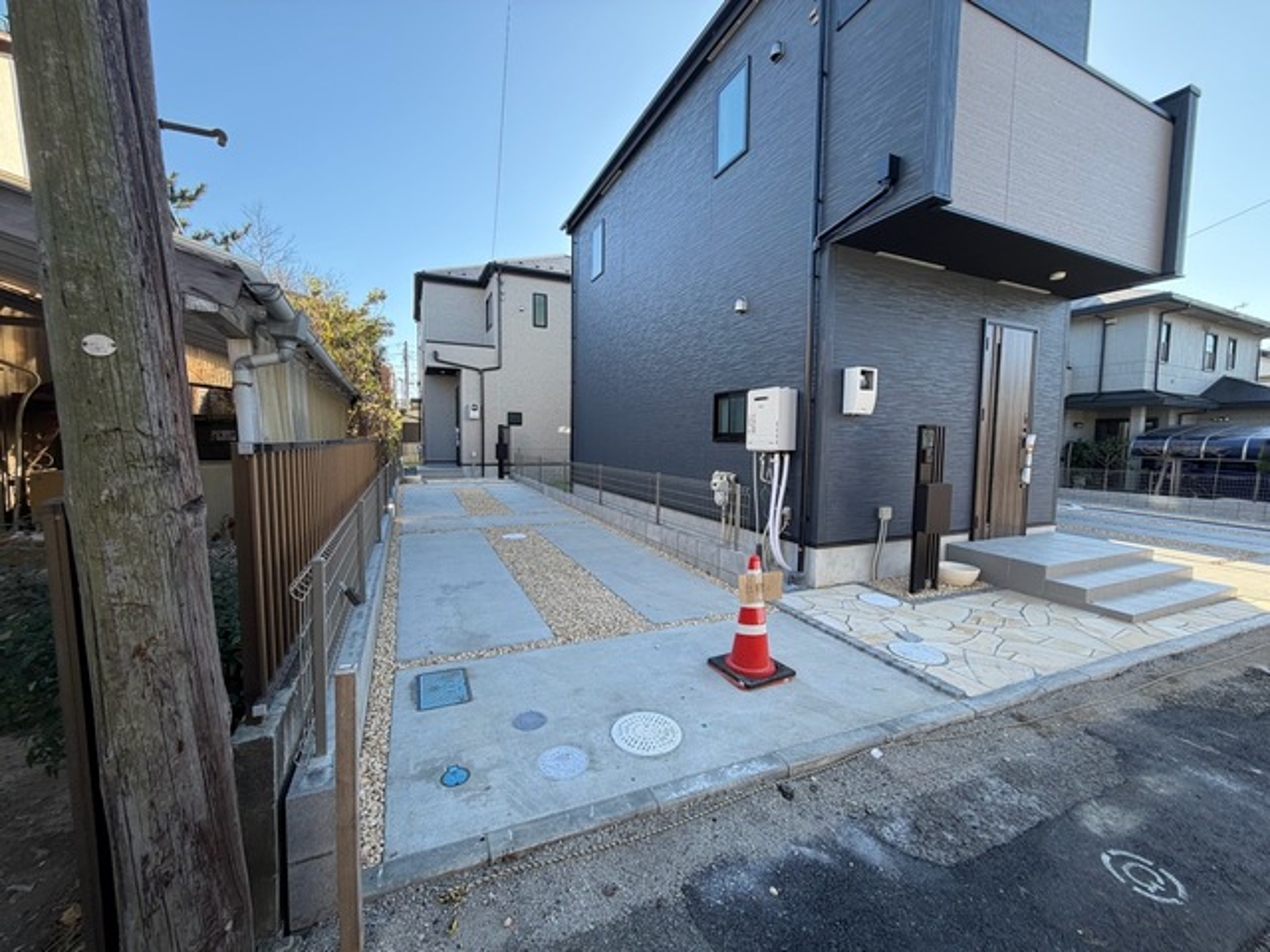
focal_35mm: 14
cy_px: 476
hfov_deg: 102.1
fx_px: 514
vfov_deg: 85.7
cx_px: 635
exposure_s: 1/321
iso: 50
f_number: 2.2
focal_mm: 2.22
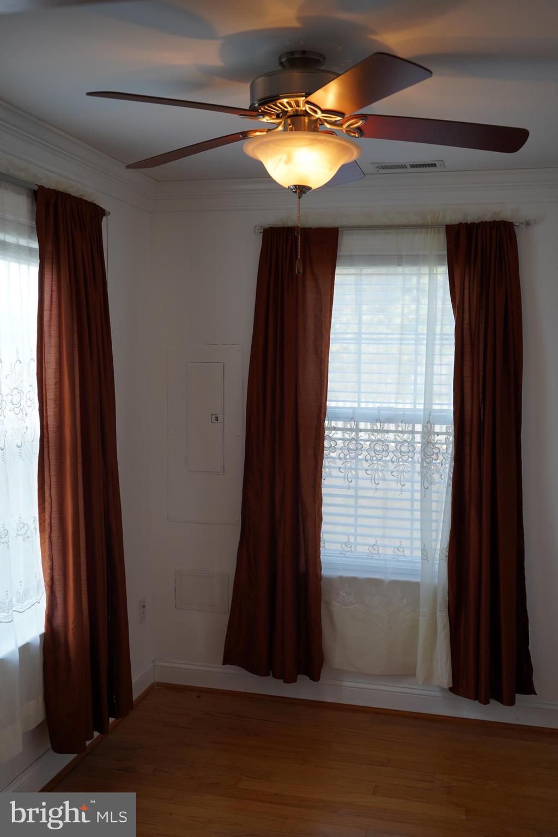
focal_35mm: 36
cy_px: 418
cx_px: 279
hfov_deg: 36.9
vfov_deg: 53.1
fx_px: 837
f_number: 4
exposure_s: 1/60
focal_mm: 36
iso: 160
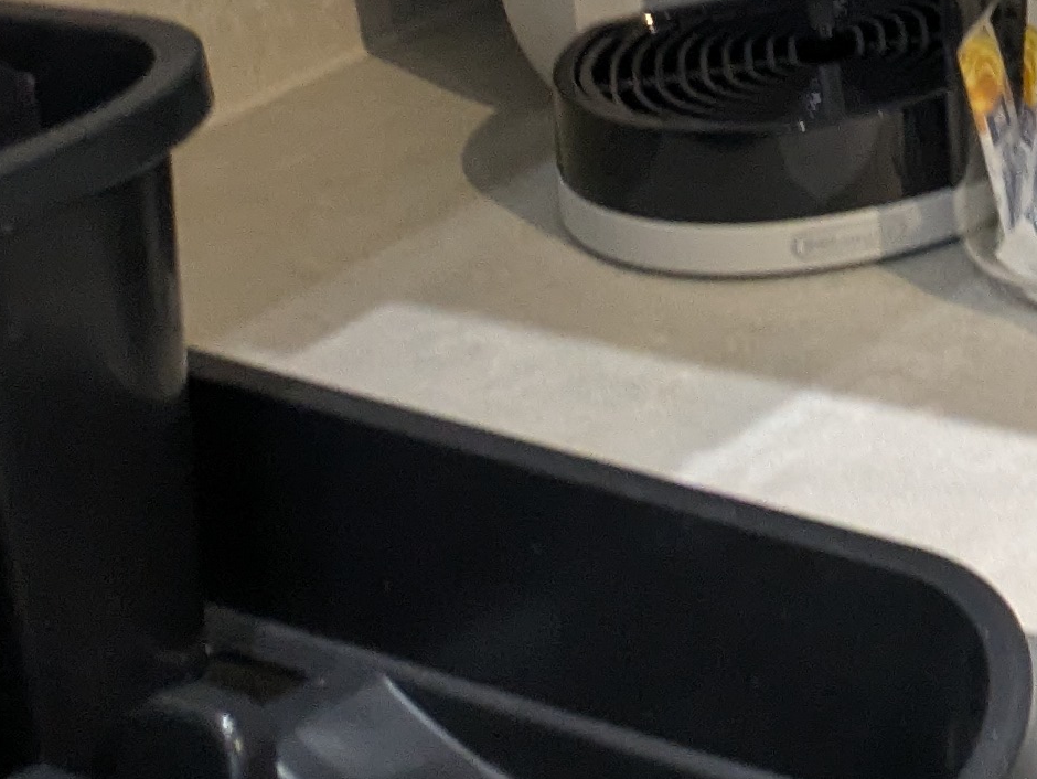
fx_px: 3687
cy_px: -789
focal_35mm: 123
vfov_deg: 11.0
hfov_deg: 12.5
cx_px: 2484
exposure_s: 1/50
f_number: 1.89
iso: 403
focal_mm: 5.43
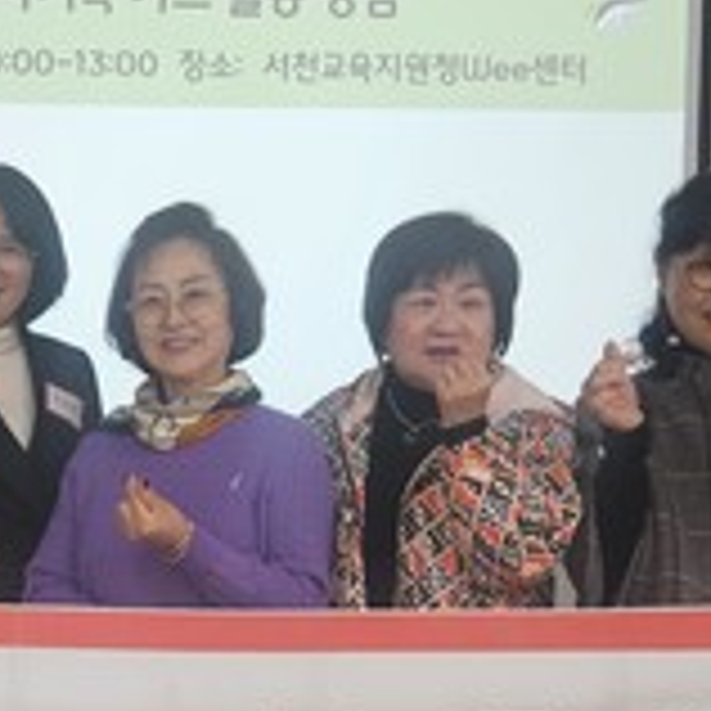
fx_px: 1789
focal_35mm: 77
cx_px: 58
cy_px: 508
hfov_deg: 21.9
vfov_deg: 22.3
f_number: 1.8
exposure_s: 1/180
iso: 125
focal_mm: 5.4
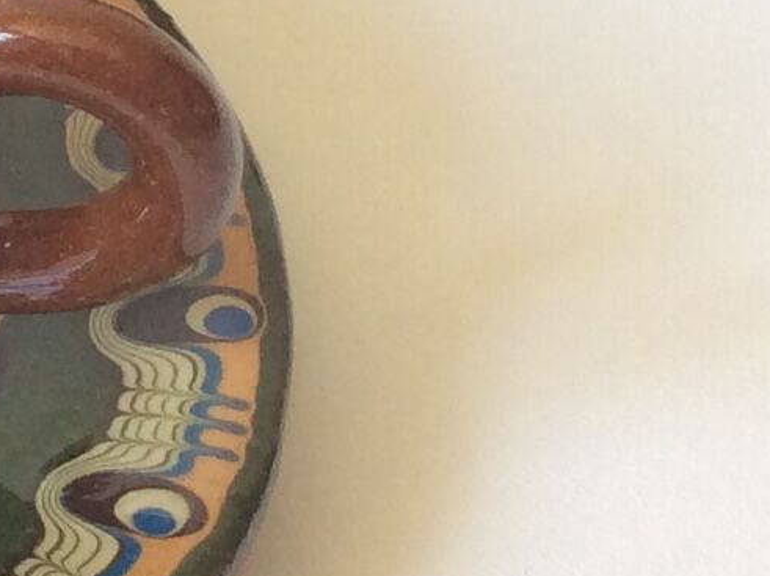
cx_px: -795
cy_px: -455
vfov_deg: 8.4
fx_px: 3755
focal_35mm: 169
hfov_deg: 10.7
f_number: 2.4
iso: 50
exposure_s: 1/25
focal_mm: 3.3
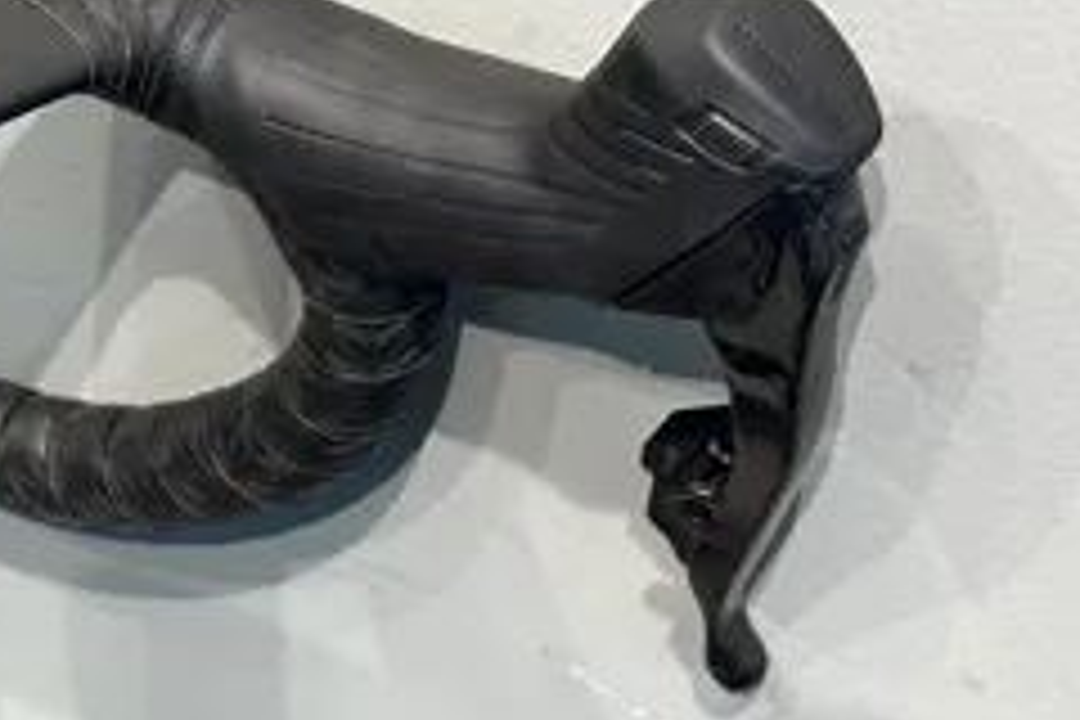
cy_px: 716
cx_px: -423
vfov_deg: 14.9
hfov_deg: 20.2
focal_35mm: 90
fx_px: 2700
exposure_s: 1/50
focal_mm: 5.7
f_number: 1.5
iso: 80
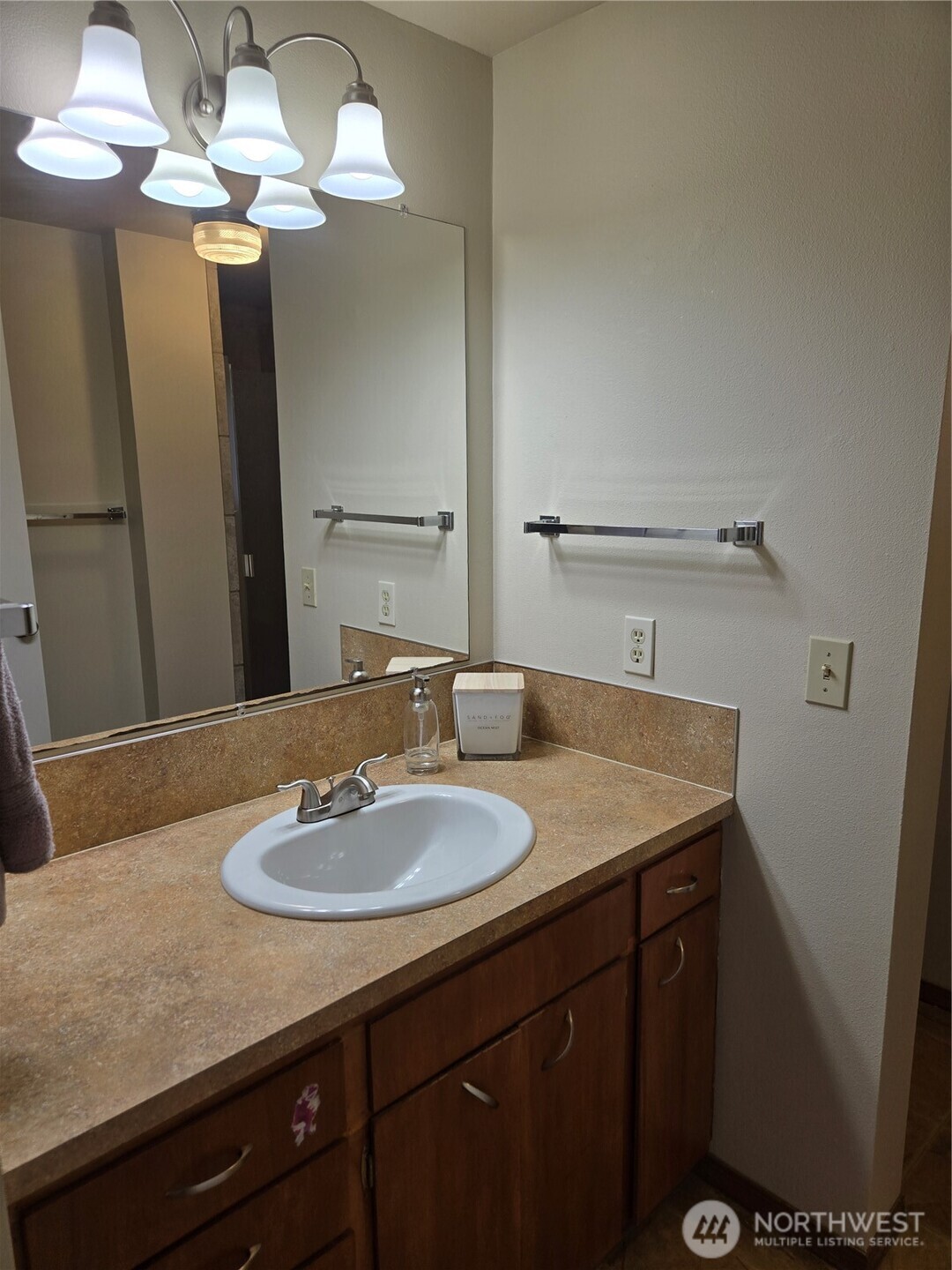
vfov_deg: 73.9
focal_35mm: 23
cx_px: 476
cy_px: 635
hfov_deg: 58.9
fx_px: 843
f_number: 1.8
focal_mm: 5.4
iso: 32
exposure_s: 1/120
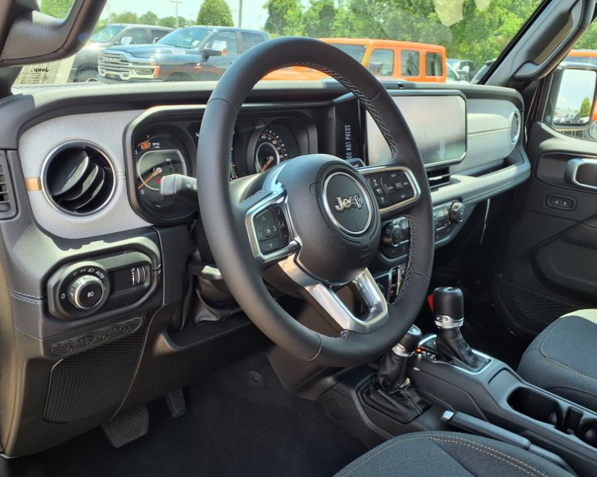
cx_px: 288
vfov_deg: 49.9
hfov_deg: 60.5
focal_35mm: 29
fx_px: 512
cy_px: 235
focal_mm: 3.58
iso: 40
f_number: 1.9
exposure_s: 1/227
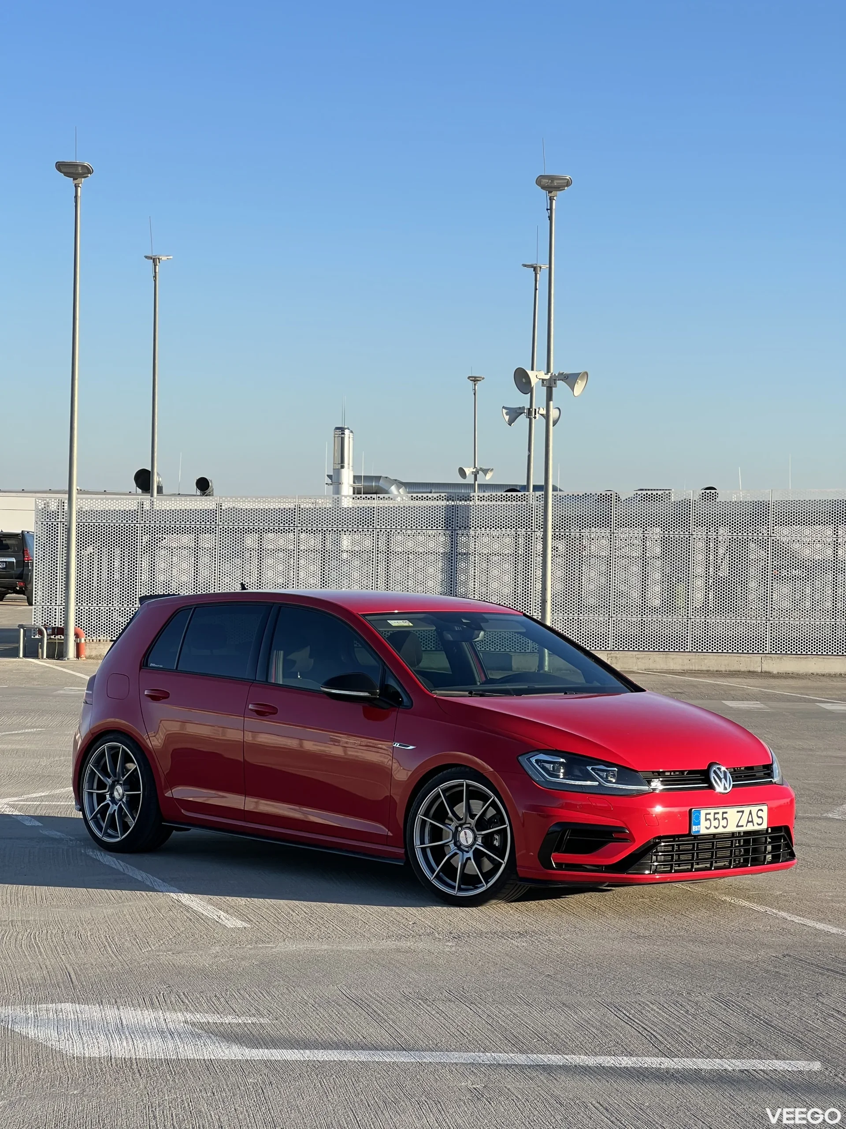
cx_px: 423
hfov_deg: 19.1
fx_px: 2509
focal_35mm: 77
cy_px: 564
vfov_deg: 25.3
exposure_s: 1/237
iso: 32
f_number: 2.8
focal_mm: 9
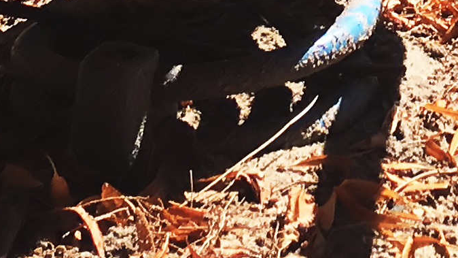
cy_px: -575
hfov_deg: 11.3
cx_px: 480
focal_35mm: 189
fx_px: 2295
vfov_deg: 5.9
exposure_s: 1/950
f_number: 2.2
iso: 25
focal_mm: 4.15
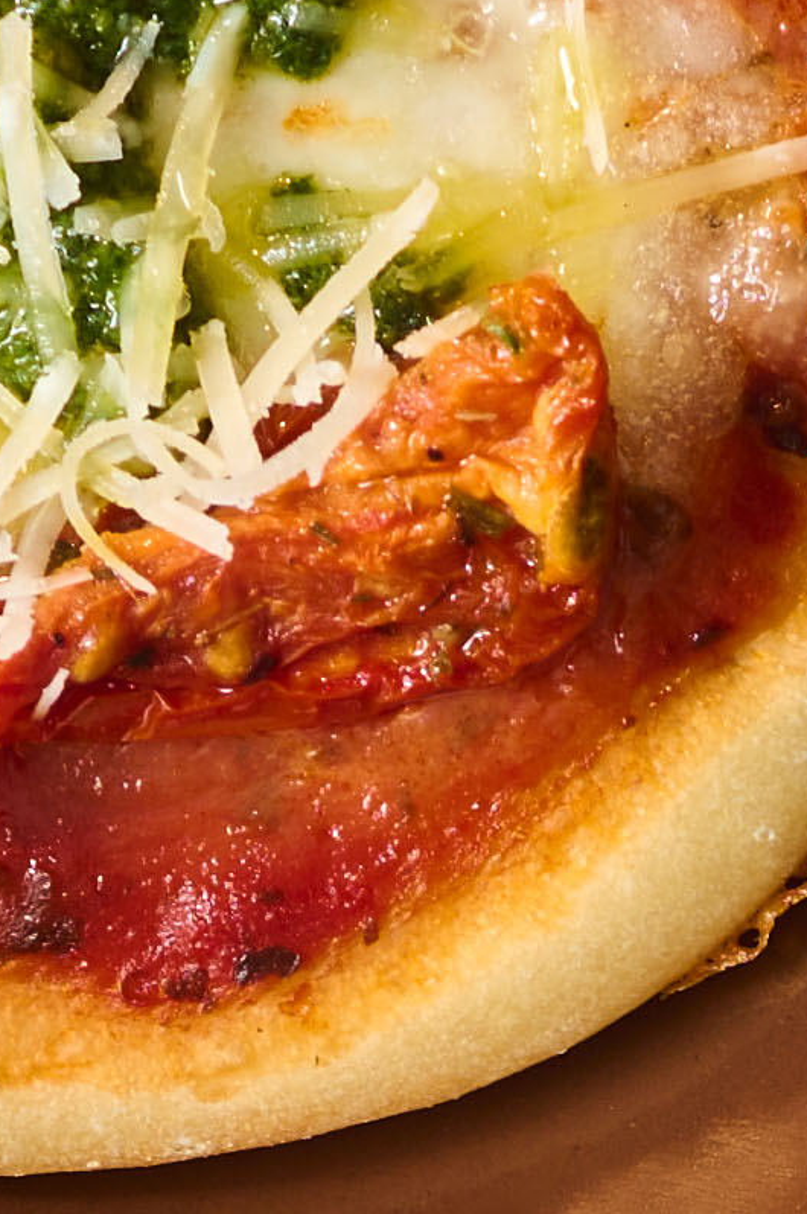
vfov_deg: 3.2
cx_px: 1153
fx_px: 21724
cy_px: 2518
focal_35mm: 645
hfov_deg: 2.1
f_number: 8
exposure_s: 1/6
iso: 100
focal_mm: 85
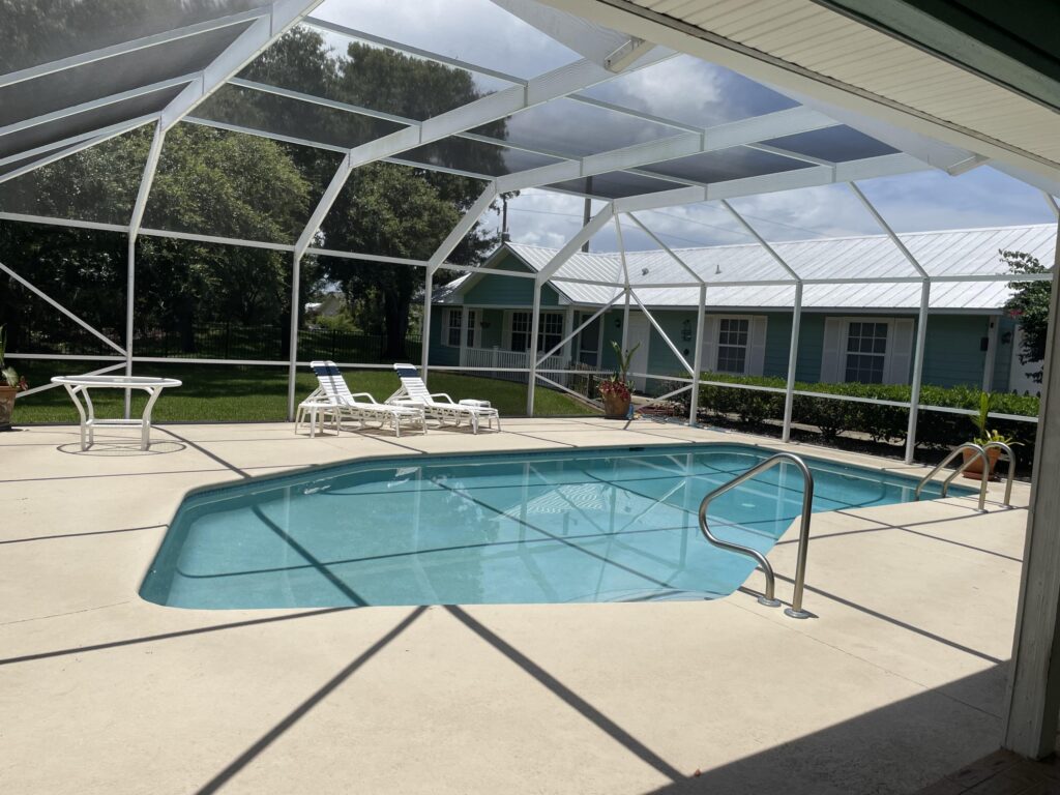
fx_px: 796
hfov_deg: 67.3
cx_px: 530
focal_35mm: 26
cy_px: 398
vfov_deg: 53.1
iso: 32
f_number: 1.6
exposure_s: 1/4292
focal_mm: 4.2
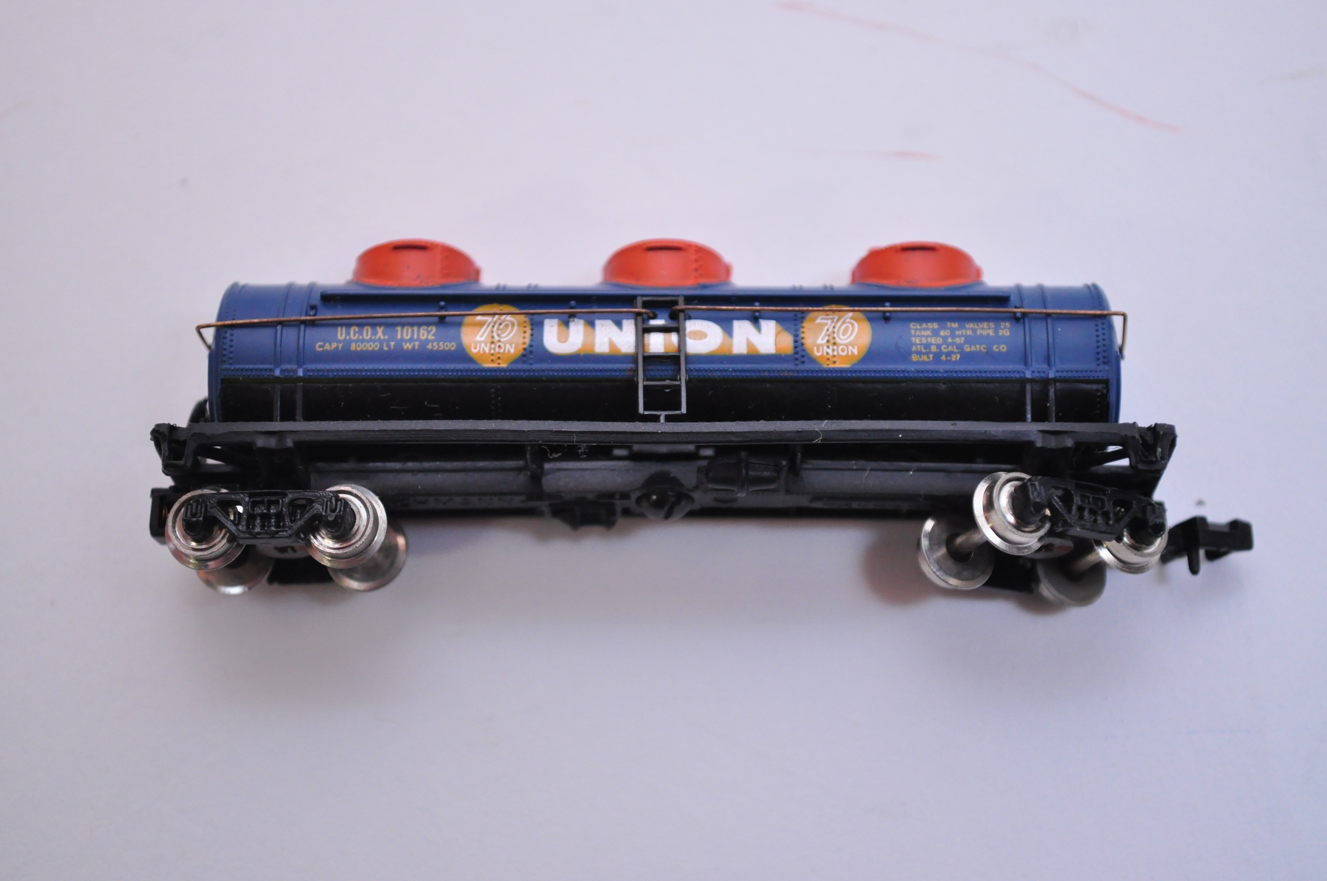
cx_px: 664
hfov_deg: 28.1
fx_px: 2651
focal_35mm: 72
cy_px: 440
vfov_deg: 18.9
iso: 1000
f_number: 5.3
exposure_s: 1/125
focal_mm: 48
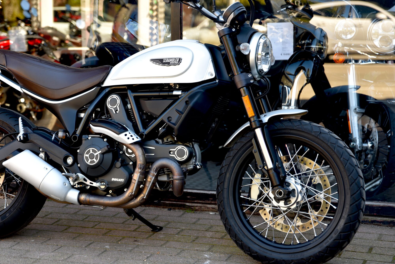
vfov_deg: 15.4
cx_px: 149
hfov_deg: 22.8
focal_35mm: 89
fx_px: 977
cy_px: 119
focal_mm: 70
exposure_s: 1/60
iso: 100
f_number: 3.2
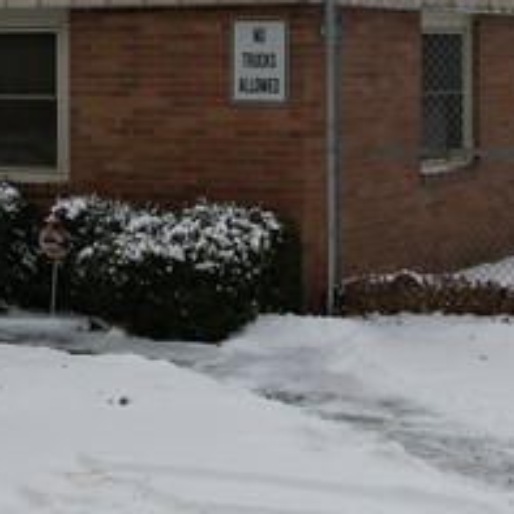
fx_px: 1730
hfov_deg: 16.8
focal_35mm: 103
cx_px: 110
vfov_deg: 16.6
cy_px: 39
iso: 130
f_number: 2.8
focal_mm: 8.38
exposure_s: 1/4000
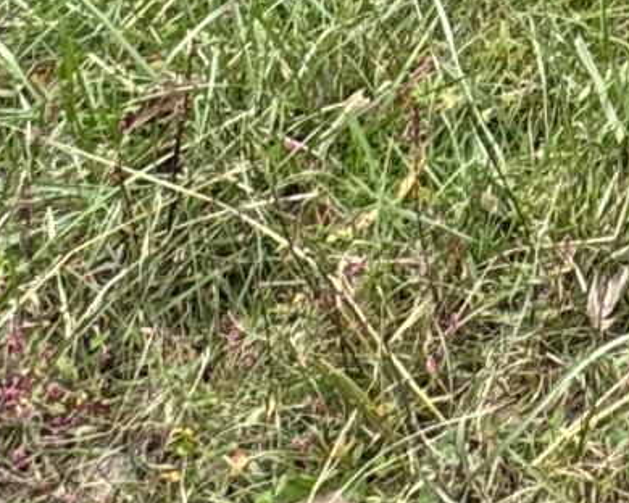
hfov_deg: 14.0
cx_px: 1419
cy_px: -1238
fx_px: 1955
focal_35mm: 105
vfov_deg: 9.3
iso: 40
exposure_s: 1/99
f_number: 2.2
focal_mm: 2.22
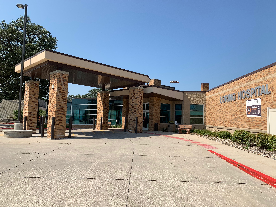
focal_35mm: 26
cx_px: 138
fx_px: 207
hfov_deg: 67.3
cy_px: 104
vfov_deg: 53.1
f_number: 1.8
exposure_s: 1/2681
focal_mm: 4.25
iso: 25
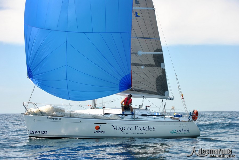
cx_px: 120
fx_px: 548
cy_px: 80
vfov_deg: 16.6
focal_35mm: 82
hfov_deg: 24.6
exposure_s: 1/200
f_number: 7.1
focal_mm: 55
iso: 100
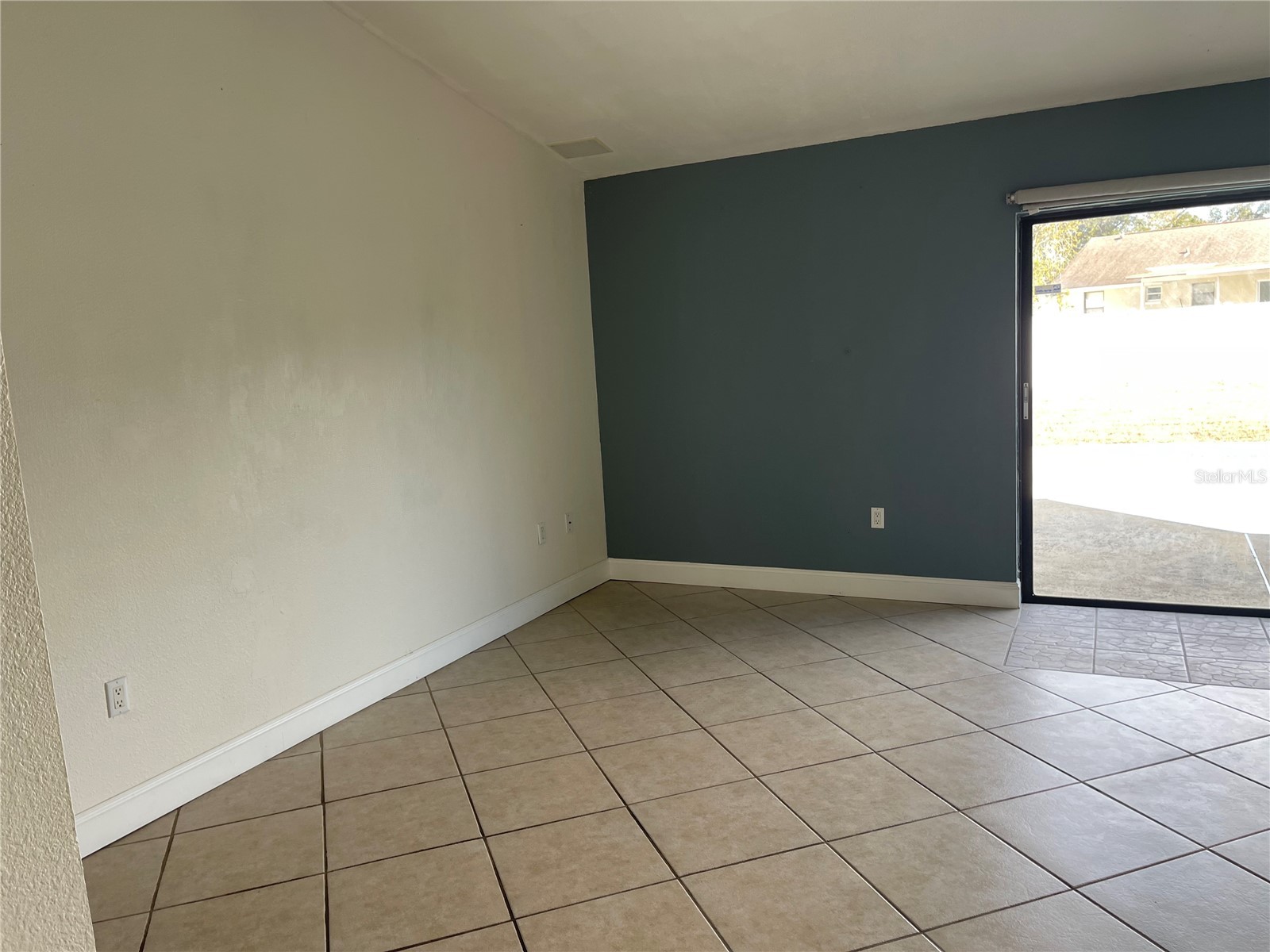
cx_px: 635
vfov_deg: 54.9
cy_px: 476
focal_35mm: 25
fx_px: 917
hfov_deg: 69.4
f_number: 1.6
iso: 32
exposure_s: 1/121
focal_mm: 5.1
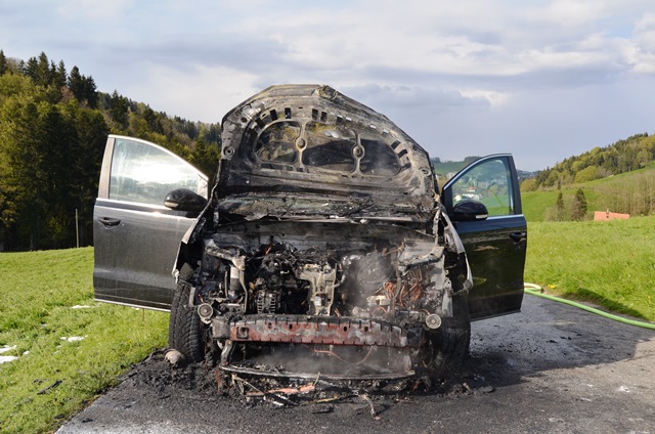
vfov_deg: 39.8
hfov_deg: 57.3
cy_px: 217
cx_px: 328
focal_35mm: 33
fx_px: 599
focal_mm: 22
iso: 100
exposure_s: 1/200
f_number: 9
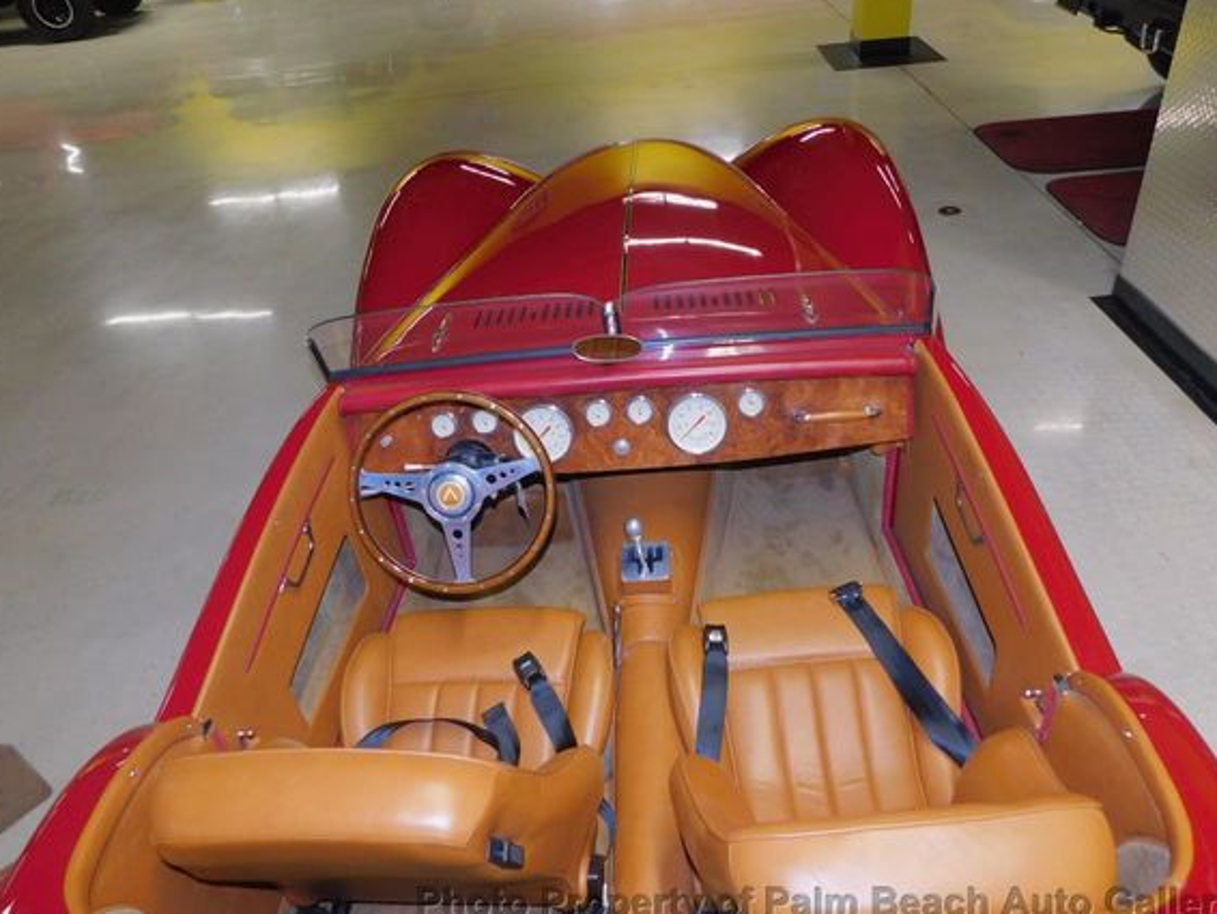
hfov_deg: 67.3
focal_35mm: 26
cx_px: 621
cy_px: 432
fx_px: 914
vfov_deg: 53.1
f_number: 3
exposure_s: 1/30
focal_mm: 4
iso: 200
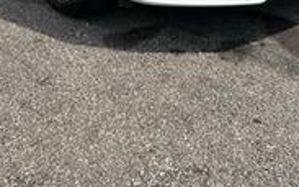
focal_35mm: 76
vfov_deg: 15.8
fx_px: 619
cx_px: 134
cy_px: -87
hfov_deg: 27.2
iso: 50
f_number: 1.5
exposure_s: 1/2994
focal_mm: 5.7
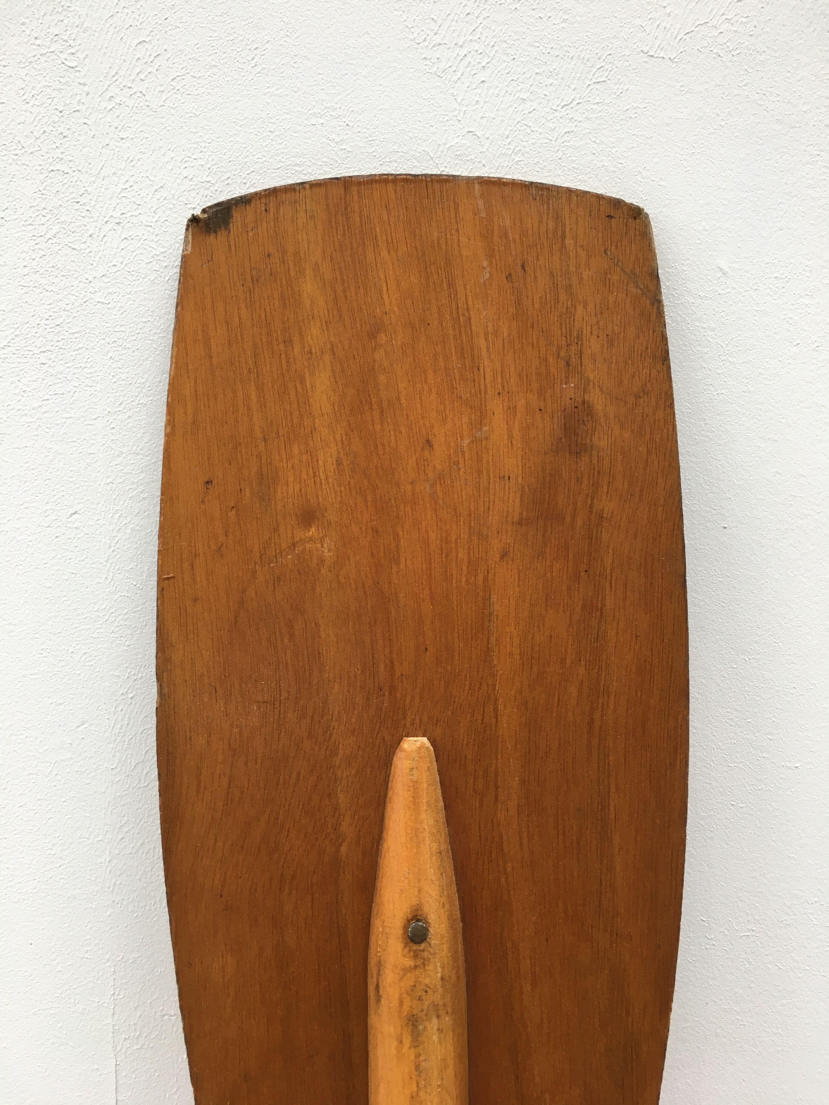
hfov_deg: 48.2
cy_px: 552
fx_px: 926
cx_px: 414
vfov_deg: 61.7
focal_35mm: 29
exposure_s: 1/33
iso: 25
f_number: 2.2
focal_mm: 4.15
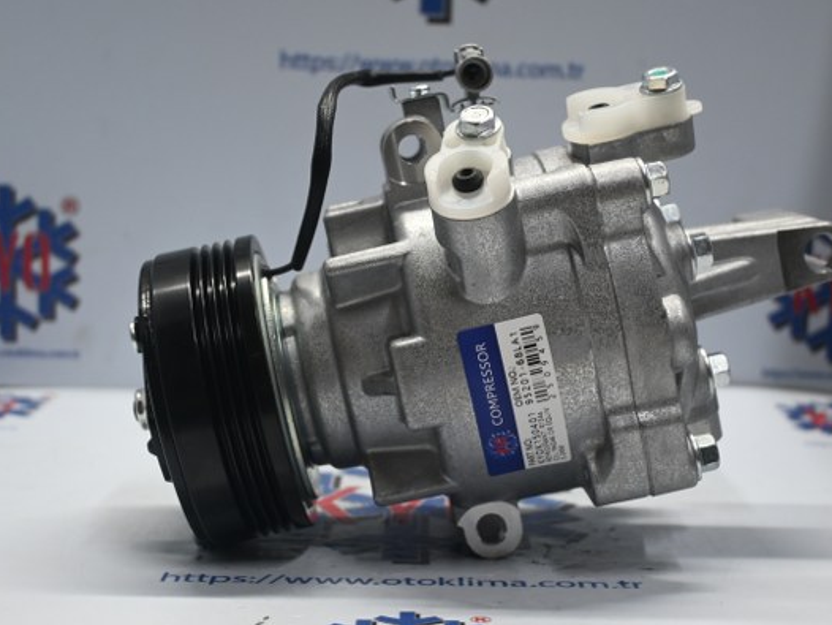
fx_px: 1384
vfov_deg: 25.4
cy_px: 310
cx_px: 433
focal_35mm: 58
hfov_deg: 33.5
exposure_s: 1/60
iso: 800
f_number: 5.3
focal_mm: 35
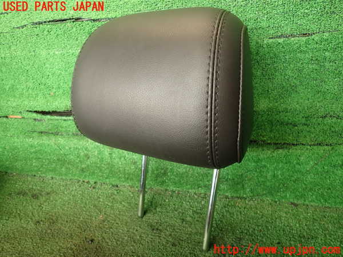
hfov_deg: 69.4
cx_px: 172
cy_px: 128
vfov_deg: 54.9
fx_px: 248
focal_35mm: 25
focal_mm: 4.5
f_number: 2
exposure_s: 1/60
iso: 160
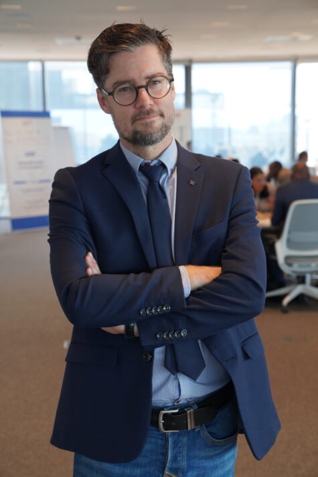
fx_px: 928
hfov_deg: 19.4
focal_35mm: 70
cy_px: 238
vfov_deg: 28.8
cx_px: 159
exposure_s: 1/80
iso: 1000
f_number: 6.3
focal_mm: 70
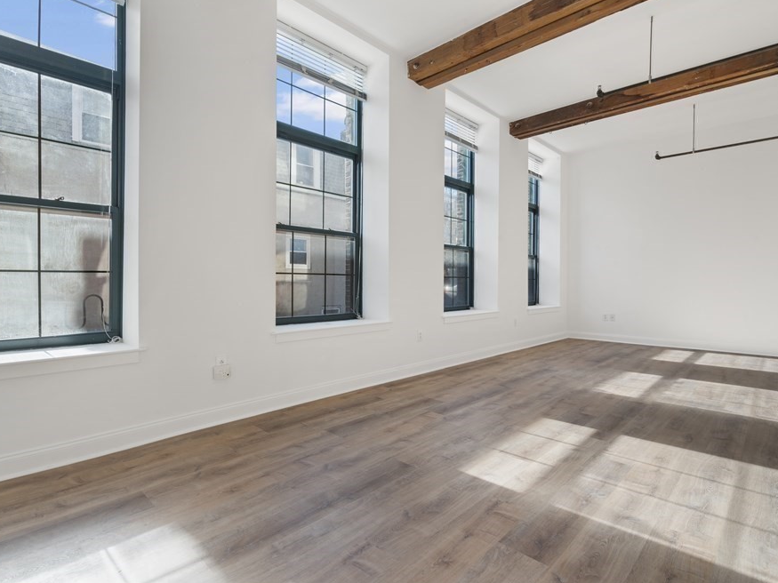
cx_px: 372
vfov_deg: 71.6
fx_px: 404
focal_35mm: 18
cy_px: 284
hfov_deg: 87.7
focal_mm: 16
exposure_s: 1/15
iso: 320
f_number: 11
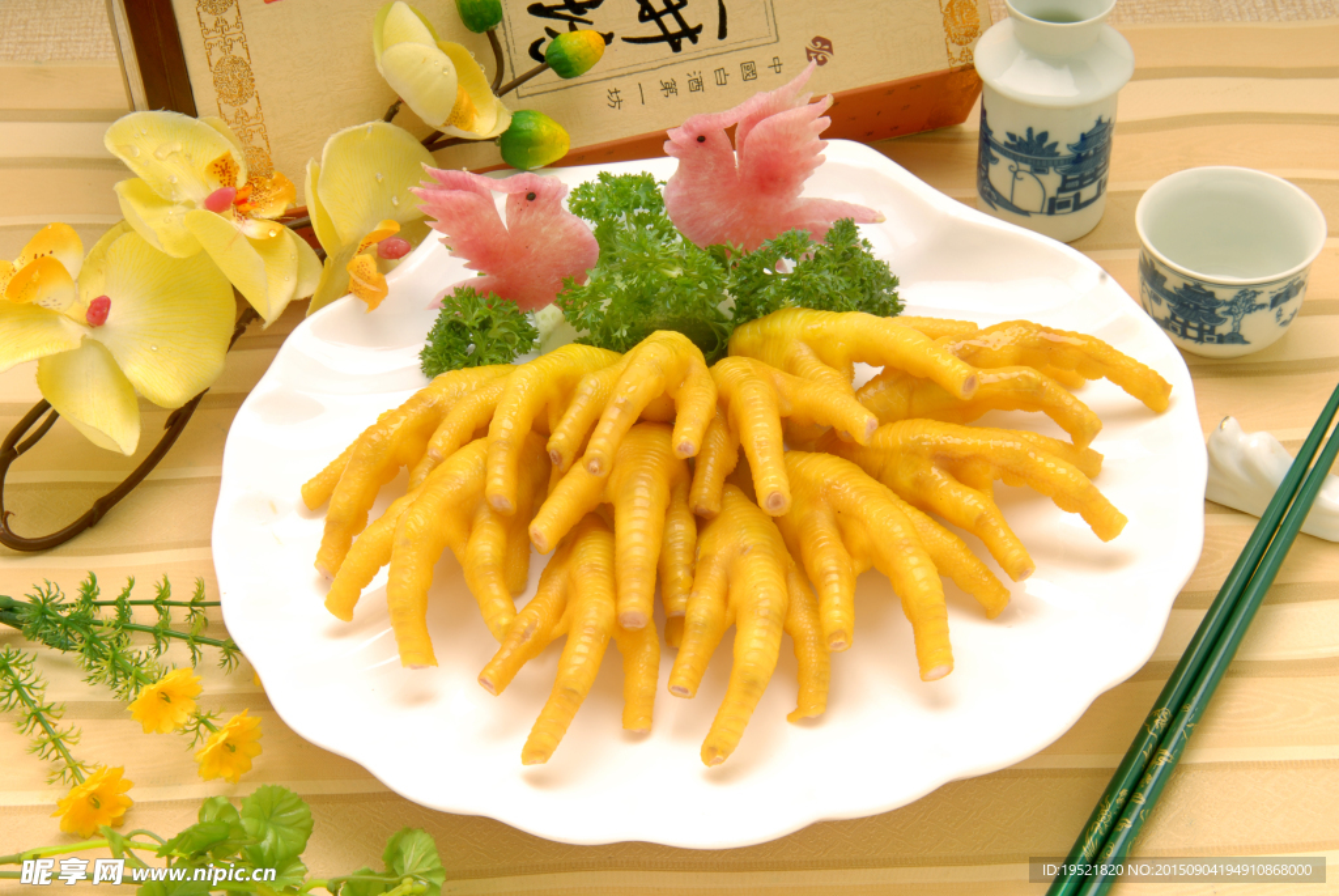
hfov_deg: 28.0
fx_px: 2681
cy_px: 448
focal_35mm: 72
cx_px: 670
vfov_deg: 19.0
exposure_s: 1/250
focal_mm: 48
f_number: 16
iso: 100
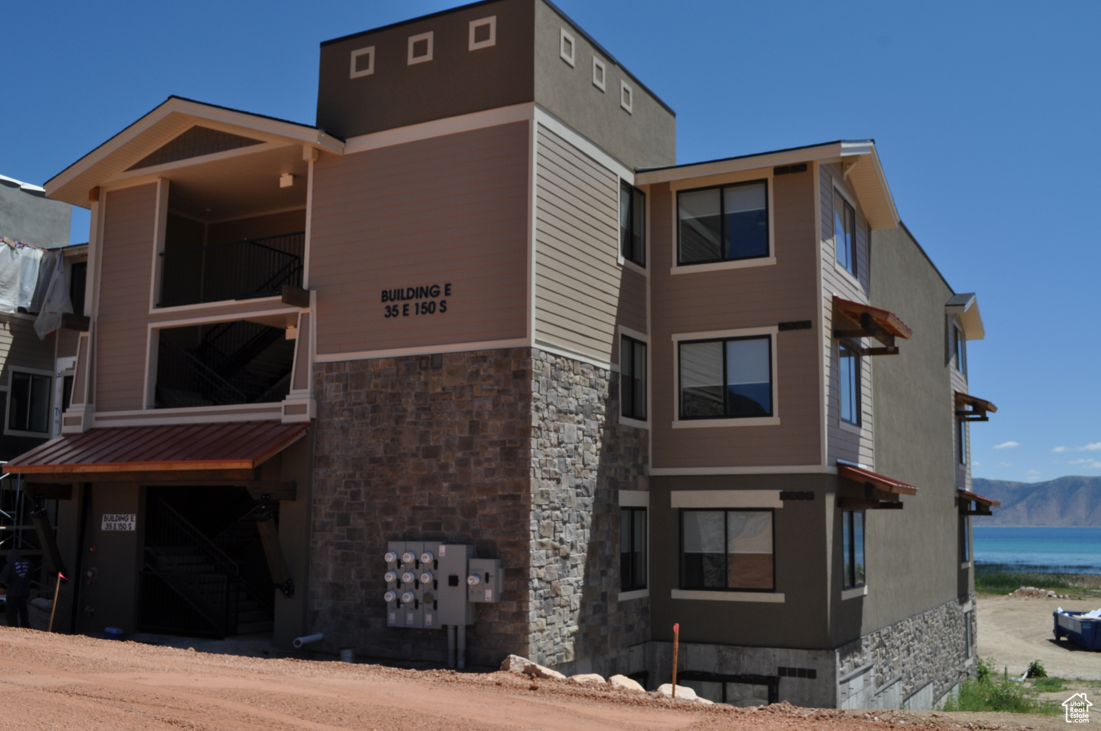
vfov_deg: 36.8
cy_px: 366
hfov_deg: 53.2
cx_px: 550
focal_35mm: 36
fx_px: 1100
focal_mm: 24
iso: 200
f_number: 10
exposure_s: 1/400
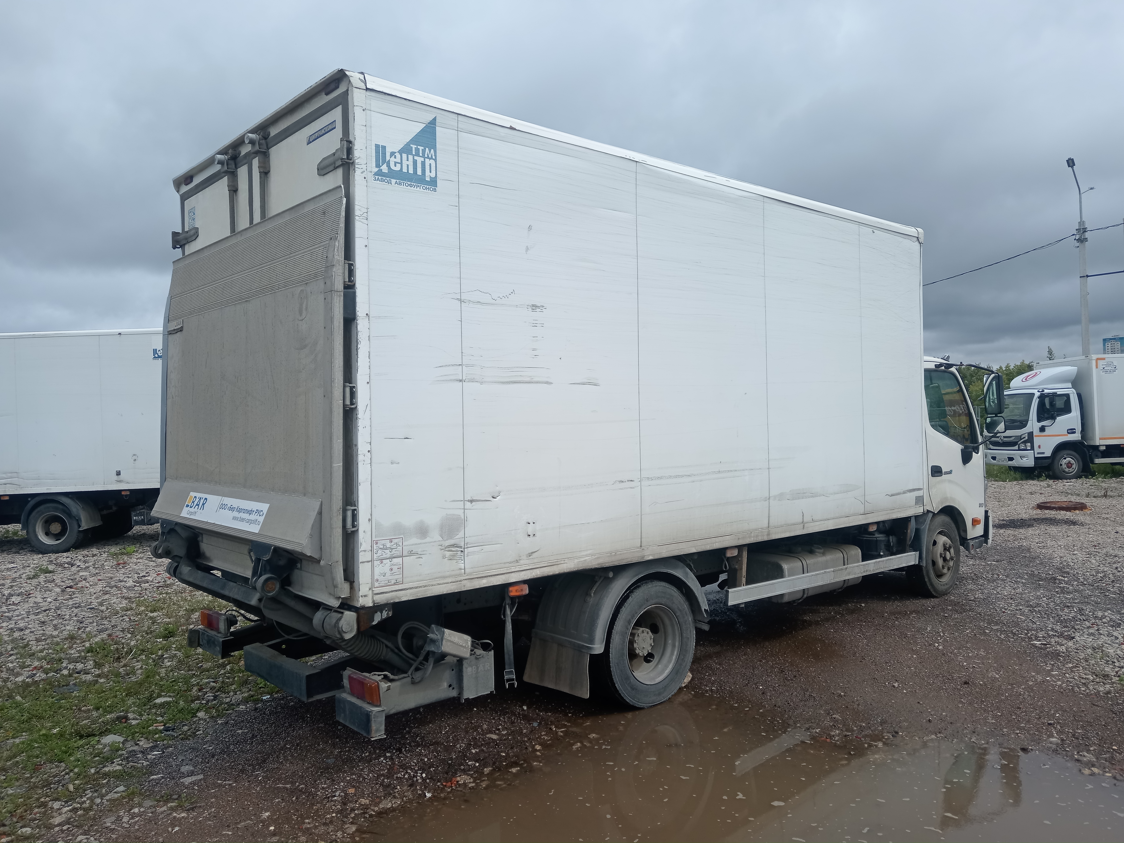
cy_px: 422
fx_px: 877
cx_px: 562
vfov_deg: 51.4
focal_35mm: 27
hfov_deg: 65.3
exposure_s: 1/1041
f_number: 1.9
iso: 100
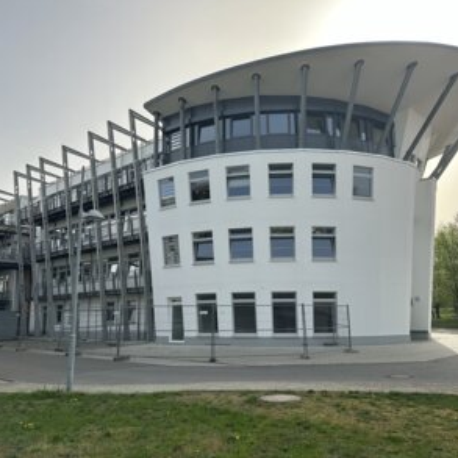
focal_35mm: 29
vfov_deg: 55.6
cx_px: 228
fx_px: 434
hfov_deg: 55.6
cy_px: 230
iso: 80
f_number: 1.78
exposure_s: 1/4016
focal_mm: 6.86
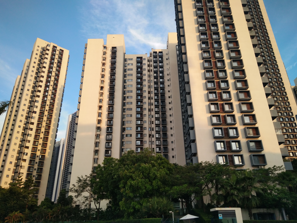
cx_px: 148
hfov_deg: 79.0
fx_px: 180
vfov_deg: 63.4
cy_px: 112
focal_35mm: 21
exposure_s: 1/257
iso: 50
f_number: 2.2
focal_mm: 3.66
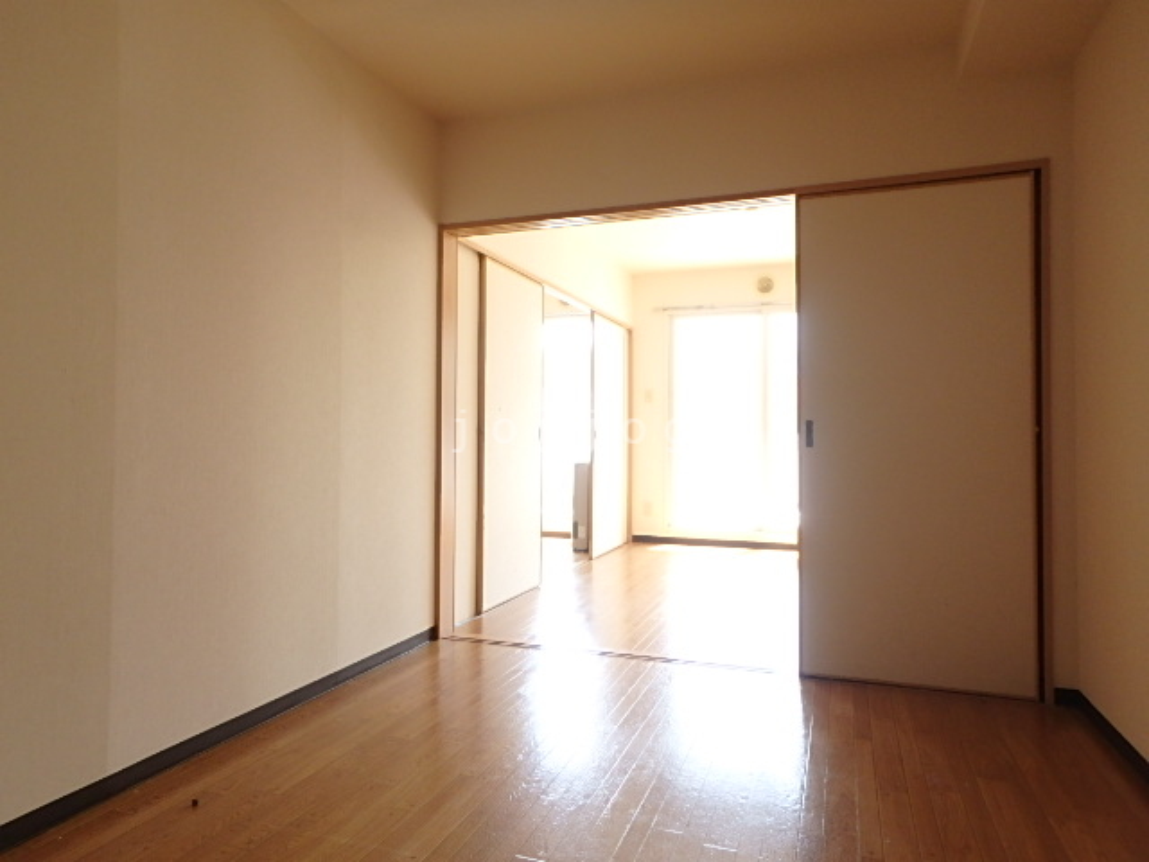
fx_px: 697
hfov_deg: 79.0
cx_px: 574
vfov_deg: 63.4
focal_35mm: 21
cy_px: 431
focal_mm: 3.7
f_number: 3.5
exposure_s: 1/40
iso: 200
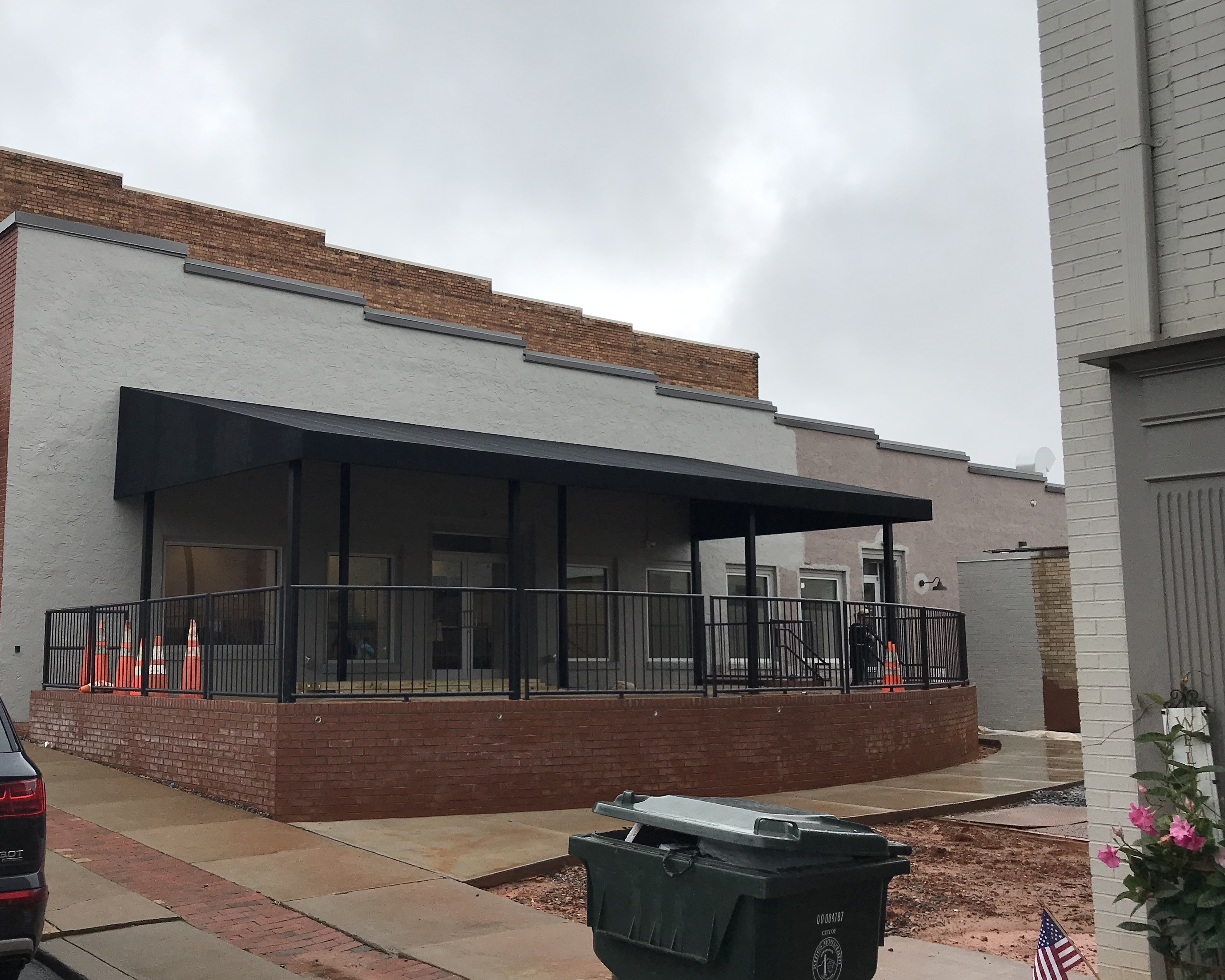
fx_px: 1305
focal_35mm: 36
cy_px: 493
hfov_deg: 49.8
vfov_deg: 41.2
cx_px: 458
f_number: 1.8
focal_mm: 3.99
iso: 20
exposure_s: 1/1350
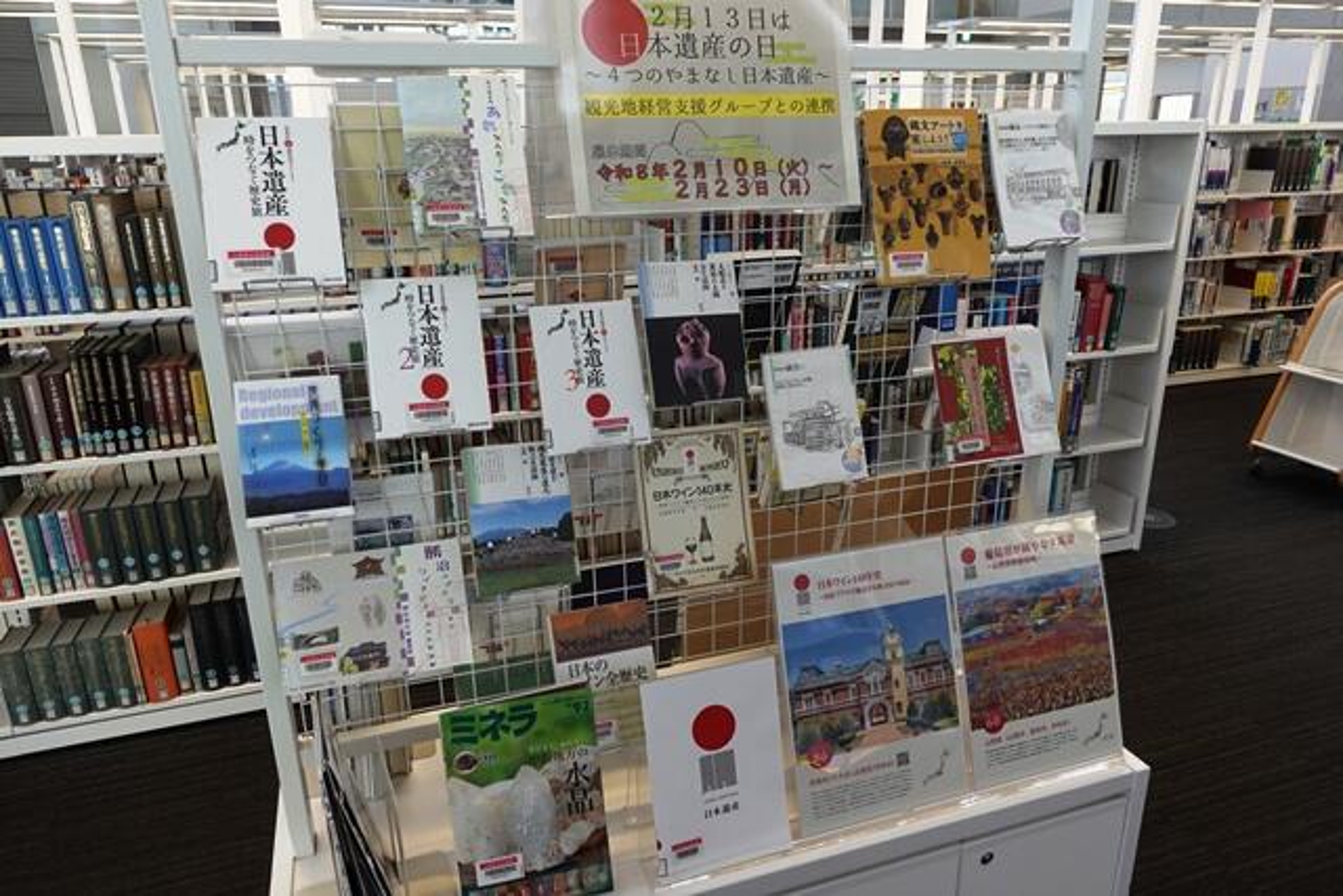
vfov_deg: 53.2
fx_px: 895
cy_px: 448
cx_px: 672
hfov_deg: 73.7
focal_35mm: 24
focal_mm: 8.8
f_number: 3.5
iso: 125
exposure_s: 1/30
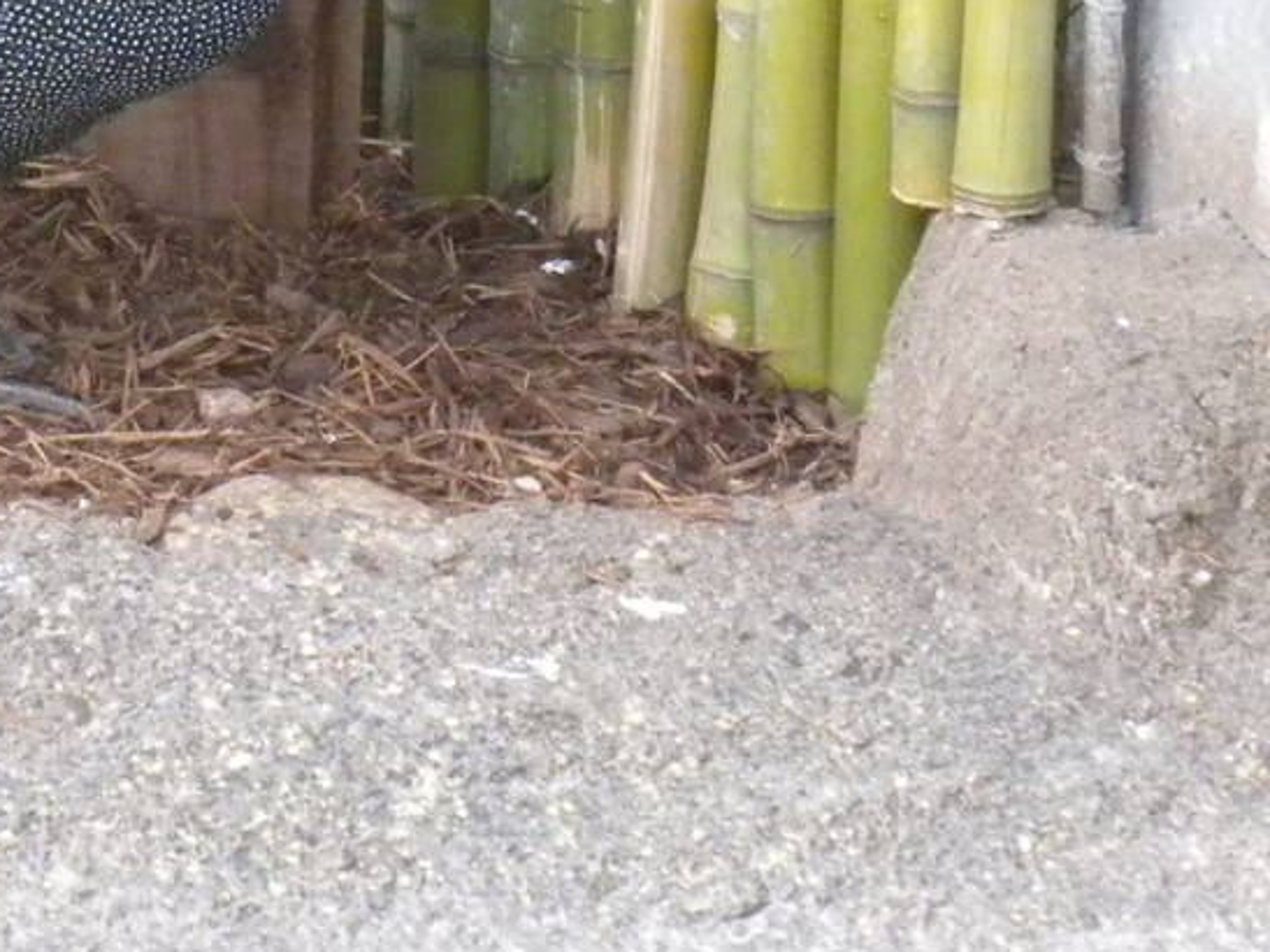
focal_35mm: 348
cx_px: -179
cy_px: -21
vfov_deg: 4.3
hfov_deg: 5.7
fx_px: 12765
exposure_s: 1/167
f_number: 5.1
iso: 400
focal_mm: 21
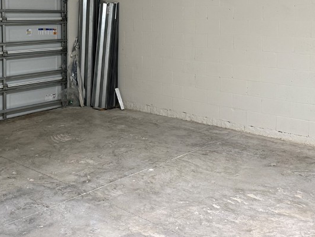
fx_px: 419
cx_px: 100
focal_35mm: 46
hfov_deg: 40.6
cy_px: 40
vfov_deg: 30.6
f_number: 1.78
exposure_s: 1/60
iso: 320
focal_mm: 6.76
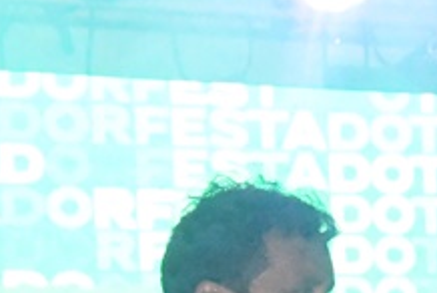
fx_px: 5300
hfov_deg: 4.6
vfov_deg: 3.1
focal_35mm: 436
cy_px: 509
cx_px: 1018
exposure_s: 1/125
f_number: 10
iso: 16000
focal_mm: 62
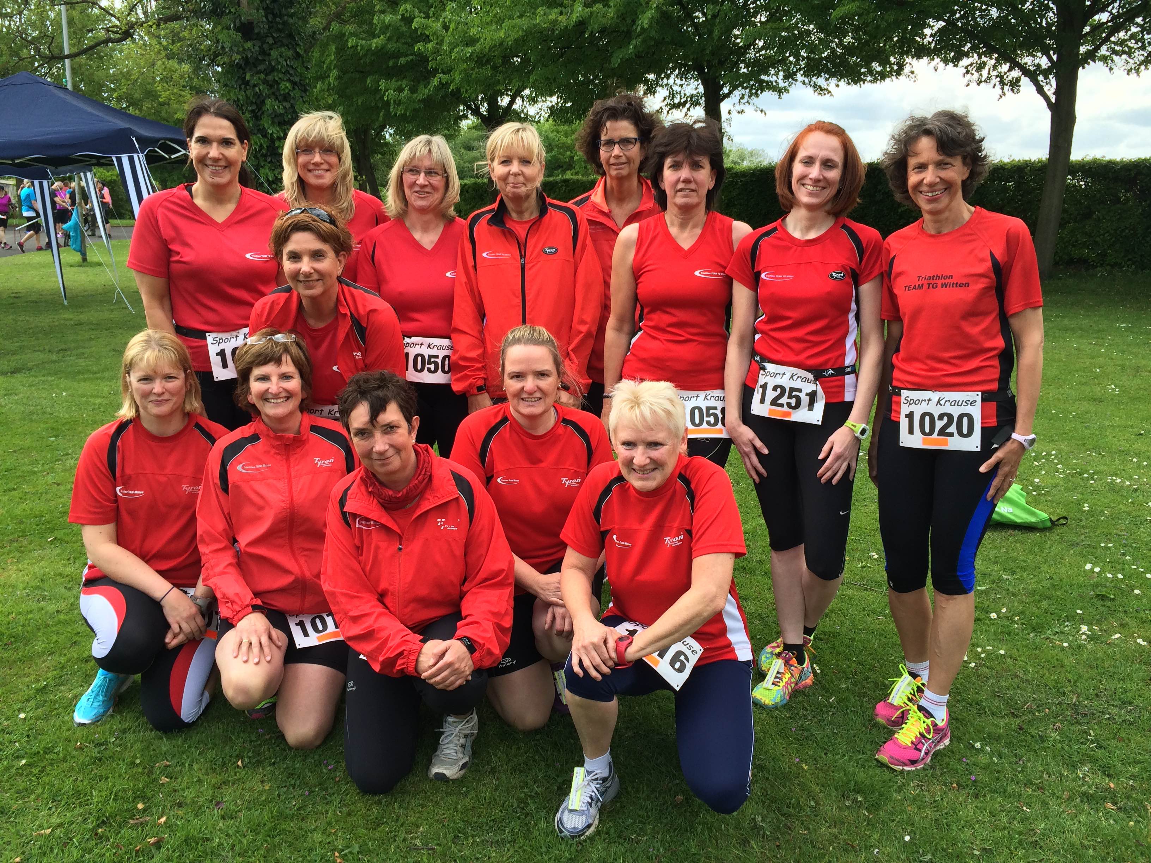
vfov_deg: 48.2
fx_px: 964
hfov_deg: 61.7
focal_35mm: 29
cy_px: 432
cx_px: 576
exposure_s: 1/570
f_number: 2.2
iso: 32
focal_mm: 4.15
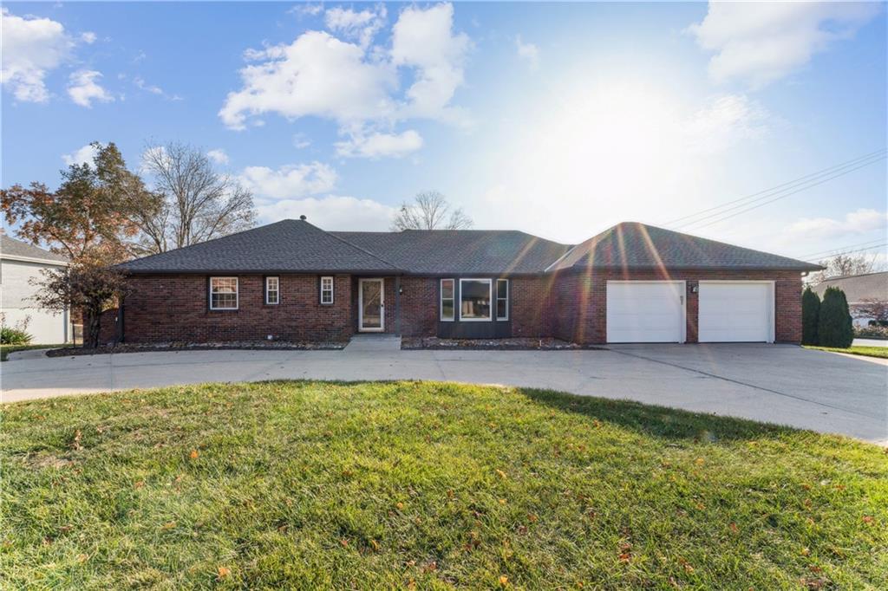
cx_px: 444
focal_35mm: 15
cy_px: 296
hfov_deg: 101.9
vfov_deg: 78.8
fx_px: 360
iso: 100
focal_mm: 14.6
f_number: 22
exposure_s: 1/20
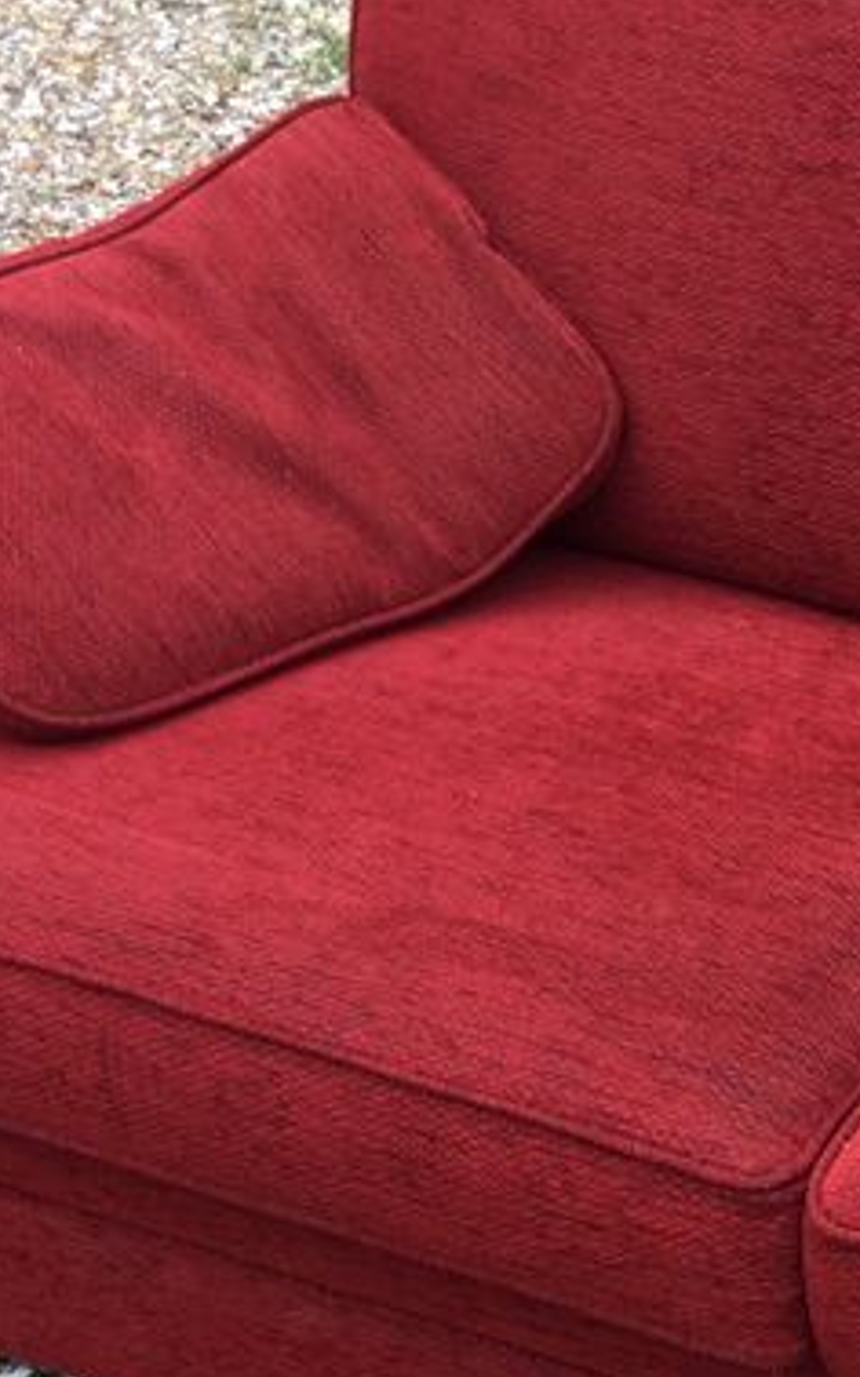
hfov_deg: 14.0
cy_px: 896
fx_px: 3265
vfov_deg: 23.7
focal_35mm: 87
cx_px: 1337
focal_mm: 3.3
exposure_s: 1/123
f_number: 2.4
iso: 25
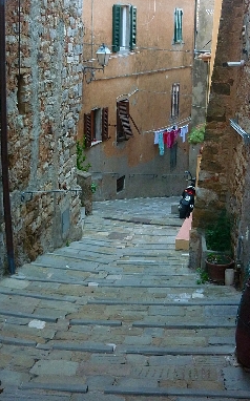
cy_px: 154
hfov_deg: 24.8
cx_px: 117
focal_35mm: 52
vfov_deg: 38.7
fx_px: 568
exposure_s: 1/30
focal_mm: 6.4
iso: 200
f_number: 3
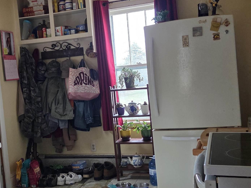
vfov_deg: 28.6
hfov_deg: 37.0
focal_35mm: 51
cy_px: 94
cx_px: 78
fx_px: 370
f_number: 1.8
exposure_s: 1/120
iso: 400
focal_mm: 5.4
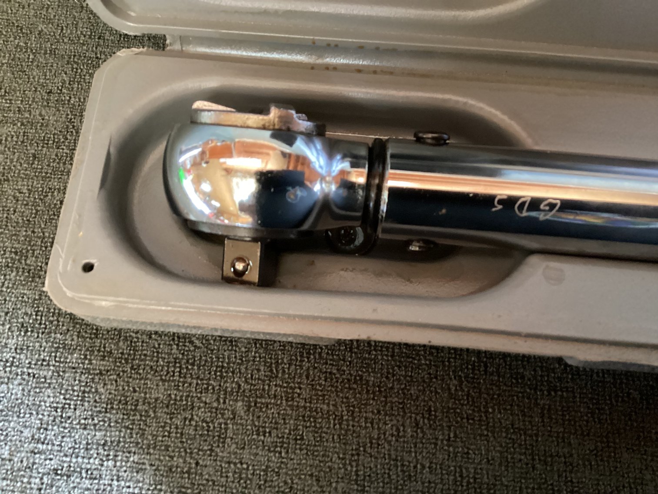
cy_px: 247
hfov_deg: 58.3
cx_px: 329
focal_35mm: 31
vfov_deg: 45.4
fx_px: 589
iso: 640
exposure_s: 1/20
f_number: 2.4
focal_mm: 3.3
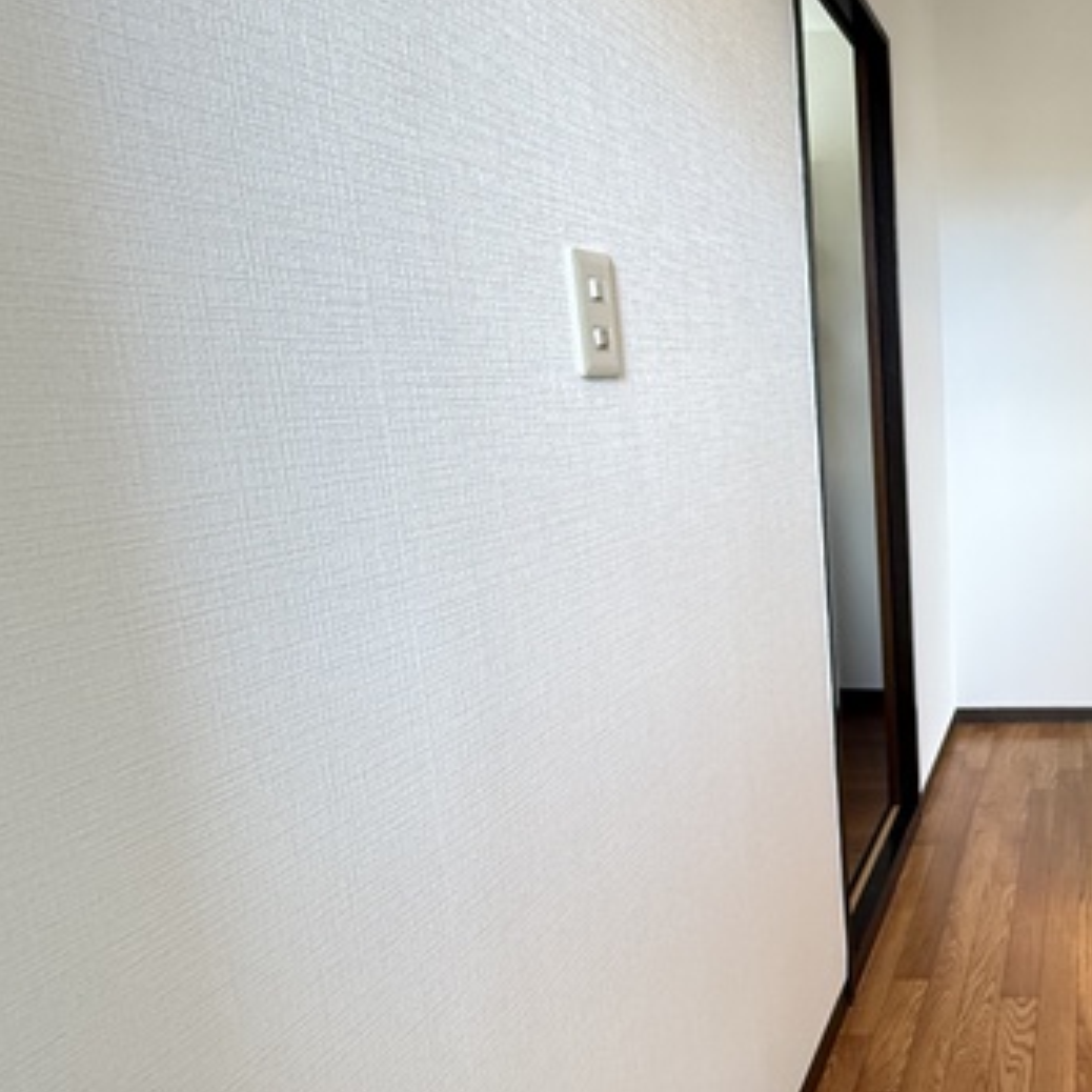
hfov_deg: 51.6
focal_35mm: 25
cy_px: 510
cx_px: 1070
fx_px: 892
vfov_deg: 62.9
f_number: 2.2
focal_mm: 2.22
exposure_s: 1/60
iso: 320
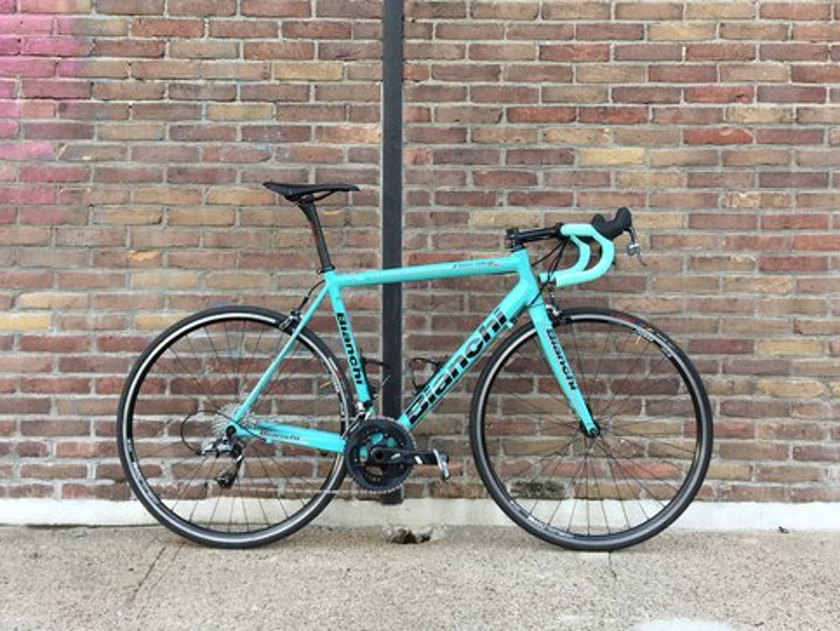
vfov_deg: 46.8
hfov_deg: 59.9
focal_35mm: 30
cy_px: 310
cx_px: 414
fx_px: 729
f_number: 2.2
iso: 25
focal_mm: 4.15
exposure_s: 1/100
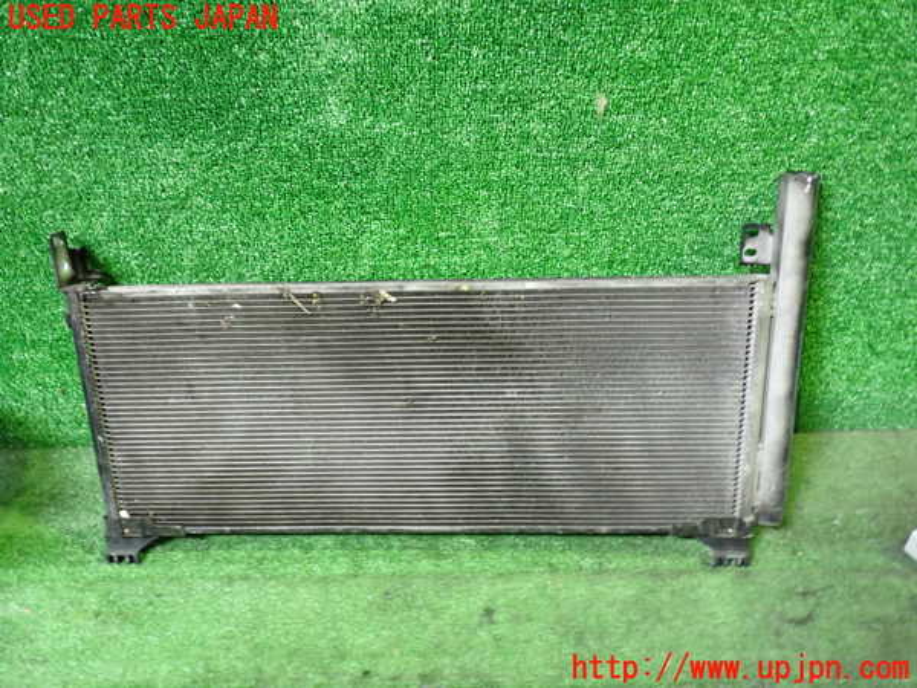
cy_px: 344
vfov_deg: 46.8
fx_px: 795
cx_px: 458
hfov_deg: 60.0
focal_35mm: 30
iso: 640
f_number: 2.3
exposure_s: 1/30
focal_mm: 5.4
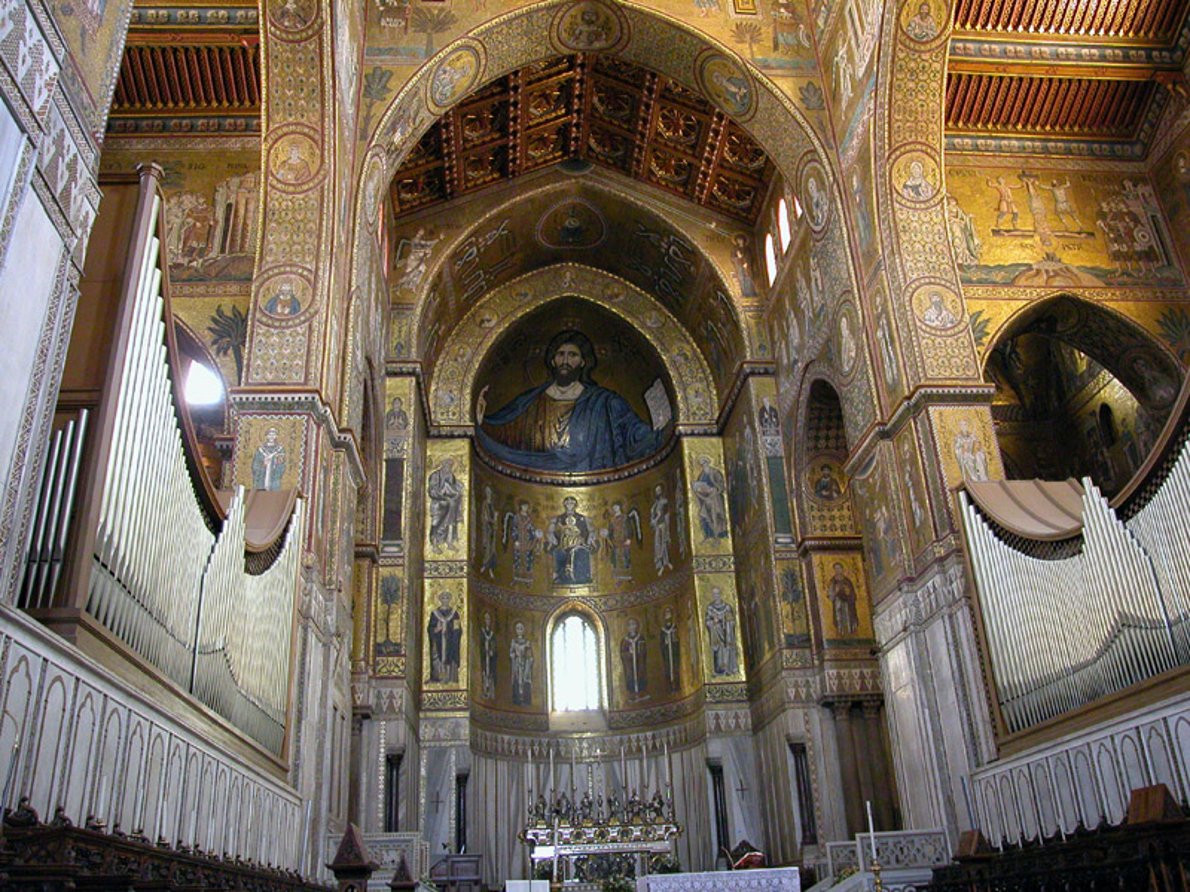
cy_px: 446
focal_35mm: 28
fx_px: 963
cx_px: 595
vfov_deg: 49.7
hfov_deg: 63.4
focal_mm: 7.1
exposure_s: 1/1.9
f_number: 2.8
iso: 400
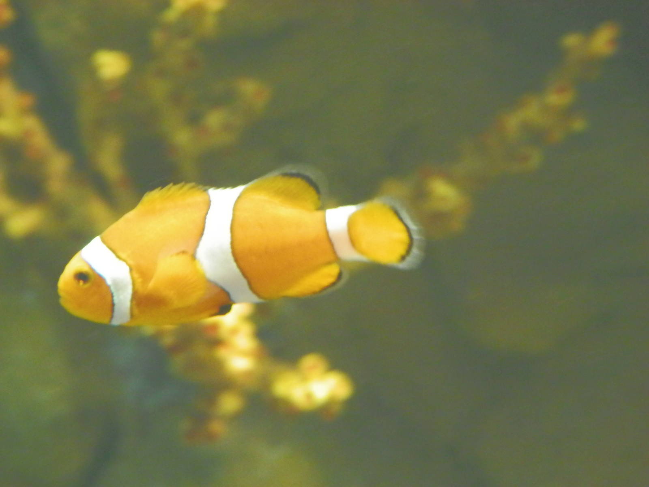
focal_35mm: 54
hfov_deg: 35.5
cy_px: 244
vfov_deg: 27.0
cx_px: 324
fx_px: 1012
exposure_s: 1/25
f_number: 4.1
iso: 800
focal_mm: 9.8
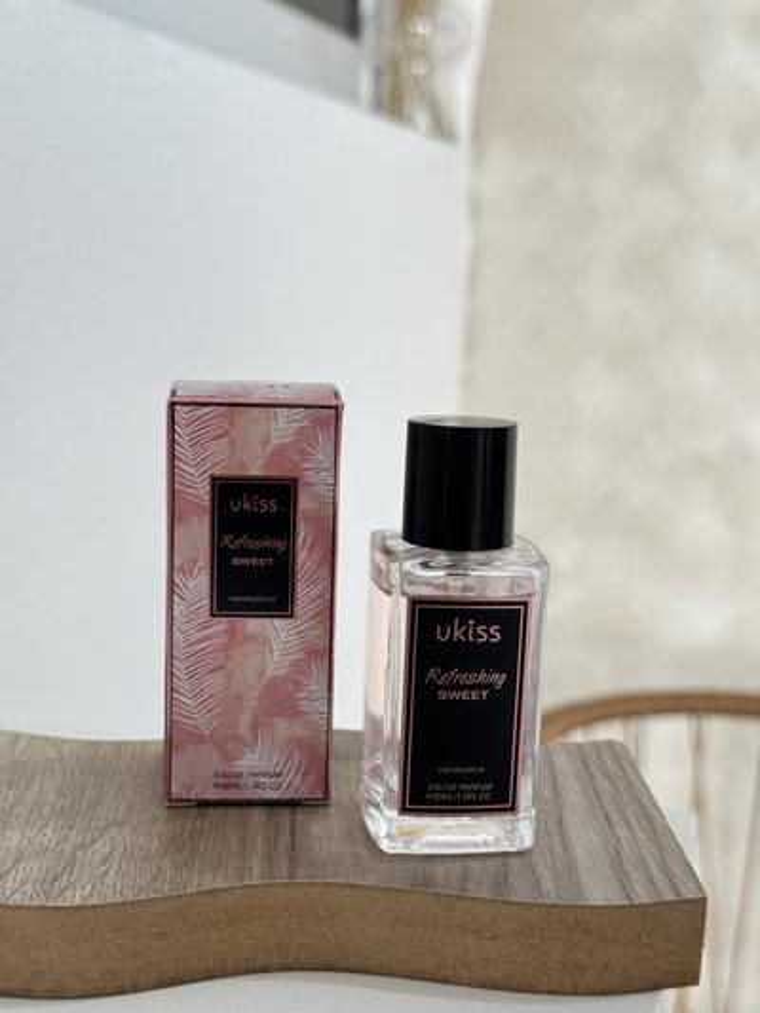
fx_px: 1405
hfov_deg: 30.3
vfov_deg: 39.6
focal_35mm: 48
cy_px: 506
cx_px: 380
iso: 64
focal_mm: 6.76
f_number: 1.78
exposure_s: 1/145
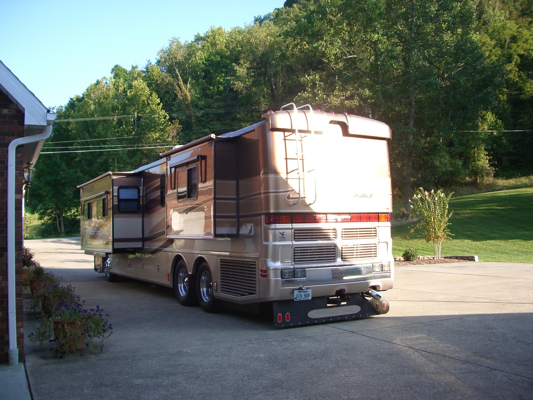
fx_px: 539
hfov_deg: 52.6
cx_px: 266
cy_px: 200
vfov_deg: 40.7
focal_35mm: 35
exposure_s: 1/250
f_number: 2.6
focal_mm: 5.8
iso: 80
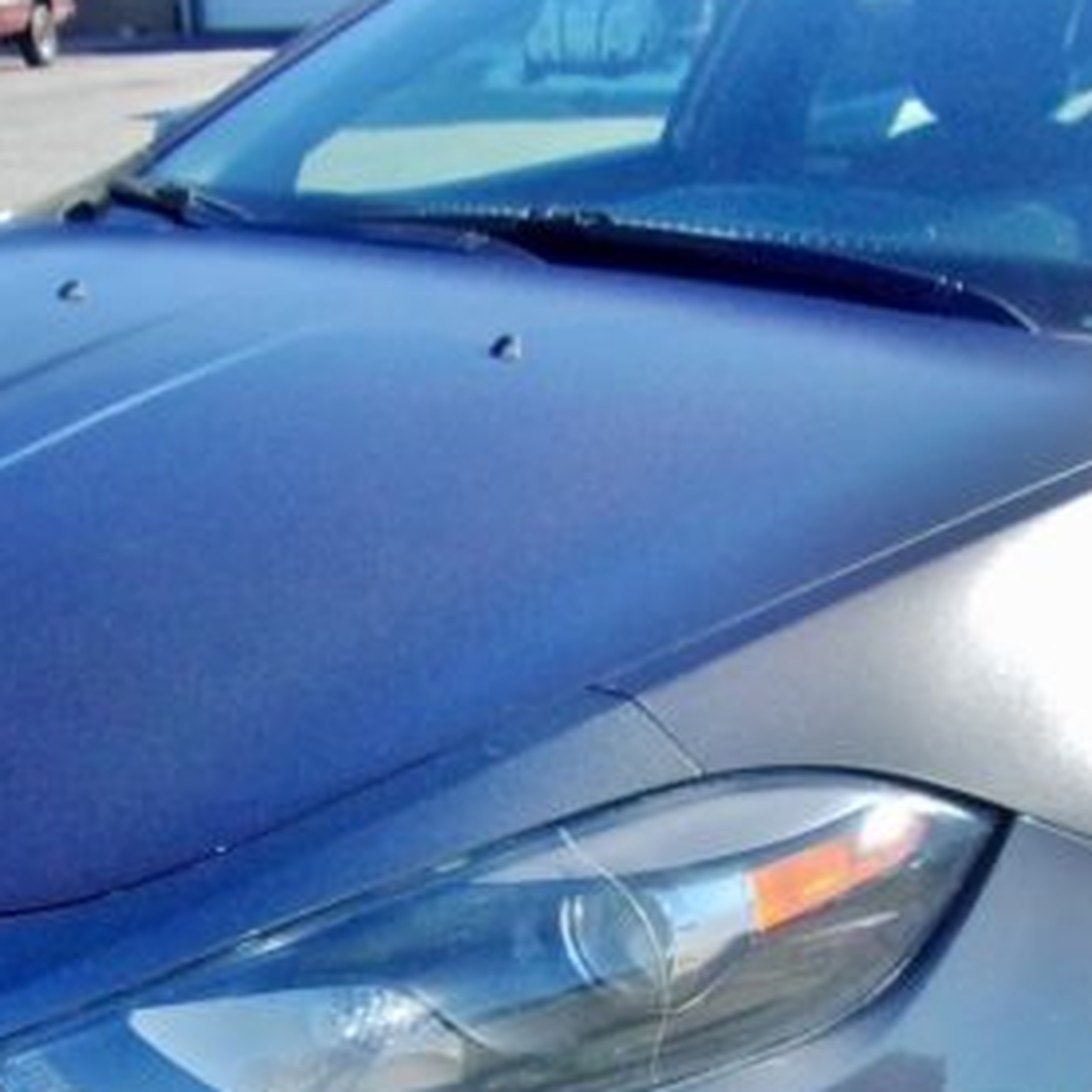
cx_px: 552
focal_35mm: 69
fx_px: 2463
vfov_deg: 24.4
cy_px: 942
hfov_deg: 25.0
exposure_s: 1/110
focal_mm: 4.9
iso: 200
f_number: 10.4
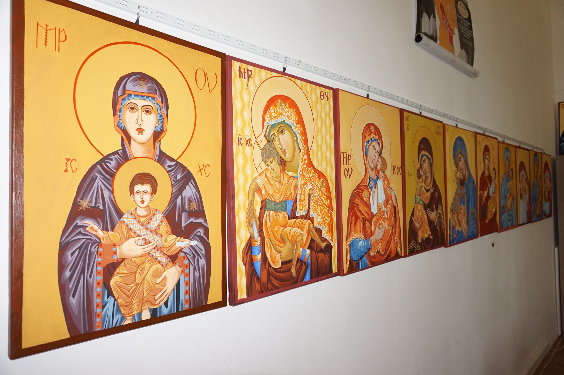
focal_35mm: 24
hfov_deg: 73.8
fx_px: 376
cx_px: 282
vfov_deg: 53.1
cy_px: 188
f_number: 4
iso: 640
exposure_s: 1/160
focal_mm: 16
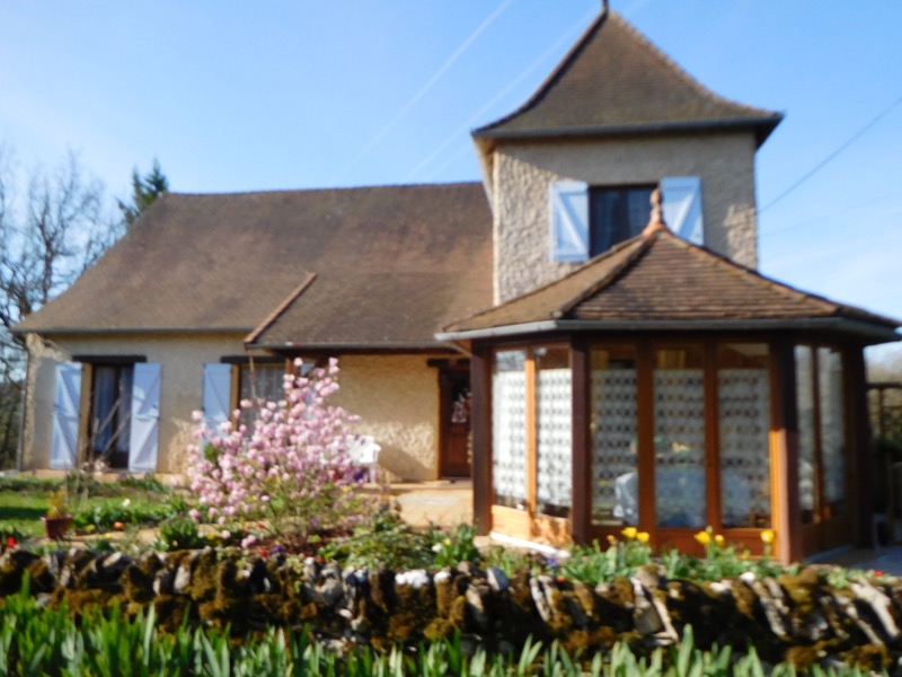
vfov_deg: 54.9
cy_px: 338
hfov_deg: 69.4
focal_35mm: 25
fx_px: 651
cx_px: 451
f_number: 3.4
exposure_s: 1/640
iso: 125
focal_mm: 4.5
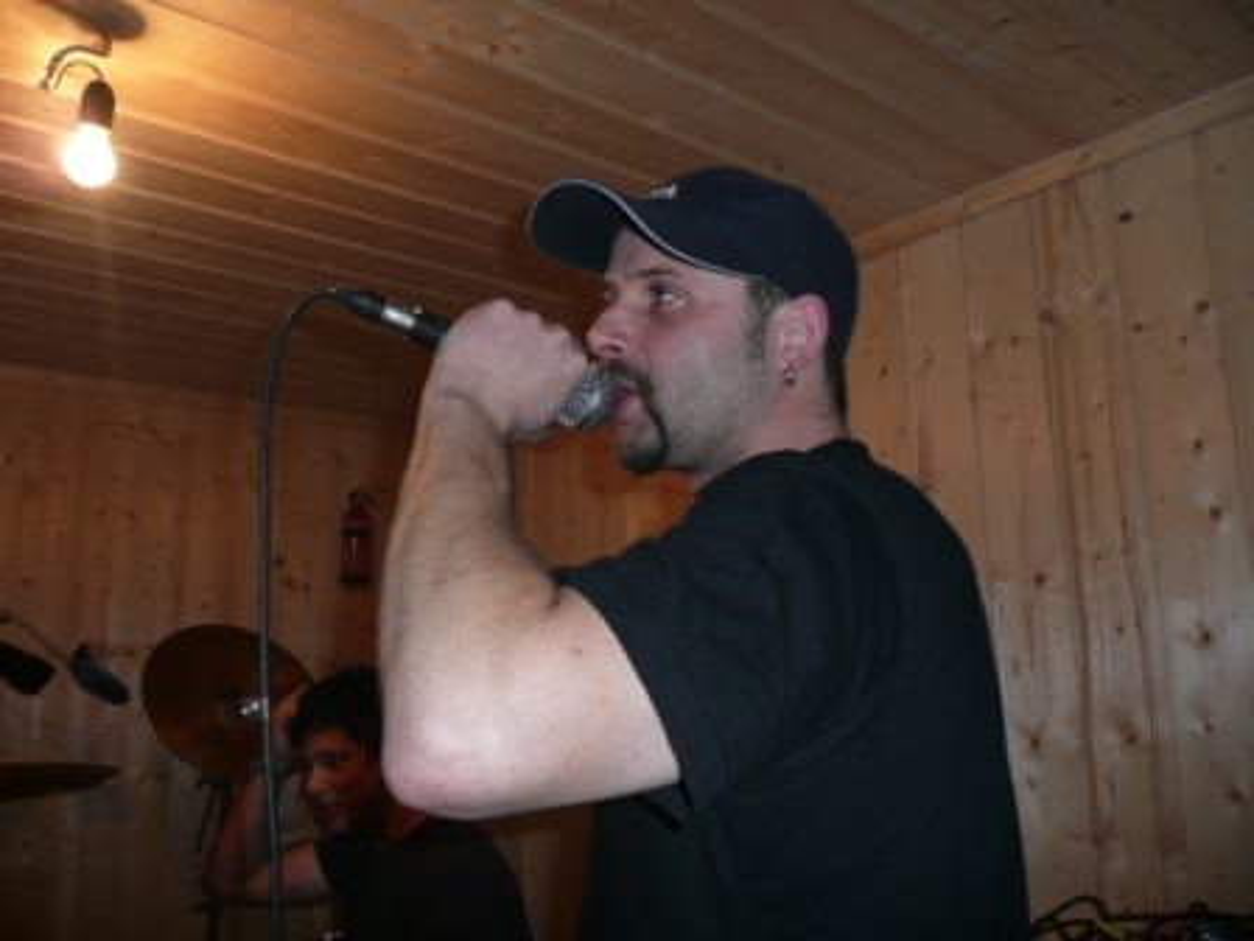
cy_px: 470
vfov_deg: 49.7
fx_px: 1014
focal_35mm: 28
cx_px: 627
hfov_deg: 63.4
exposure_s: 1/30
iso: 100
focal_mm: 4.6
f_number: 3.3
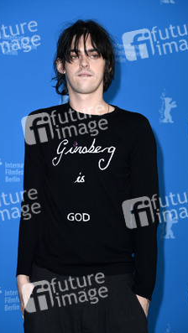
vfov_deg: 18.1
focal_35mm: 118
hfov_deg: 10.3
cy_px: 167
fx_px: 1043
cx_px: 89
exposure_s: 1/250
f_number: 5.6
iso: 640
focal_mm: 112
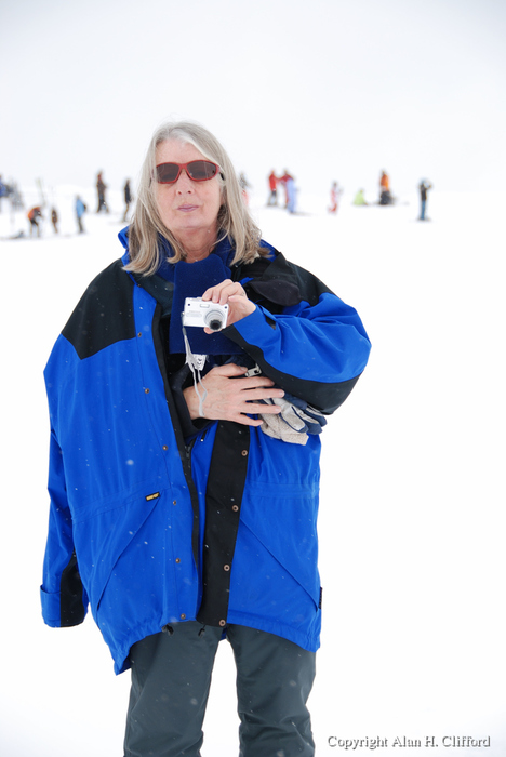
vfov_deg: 20.9
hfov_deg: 14.1
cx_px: 253
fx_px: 2051
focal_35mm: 98
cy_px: 378
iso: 100
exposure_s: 1/500
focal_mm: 65
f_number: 5
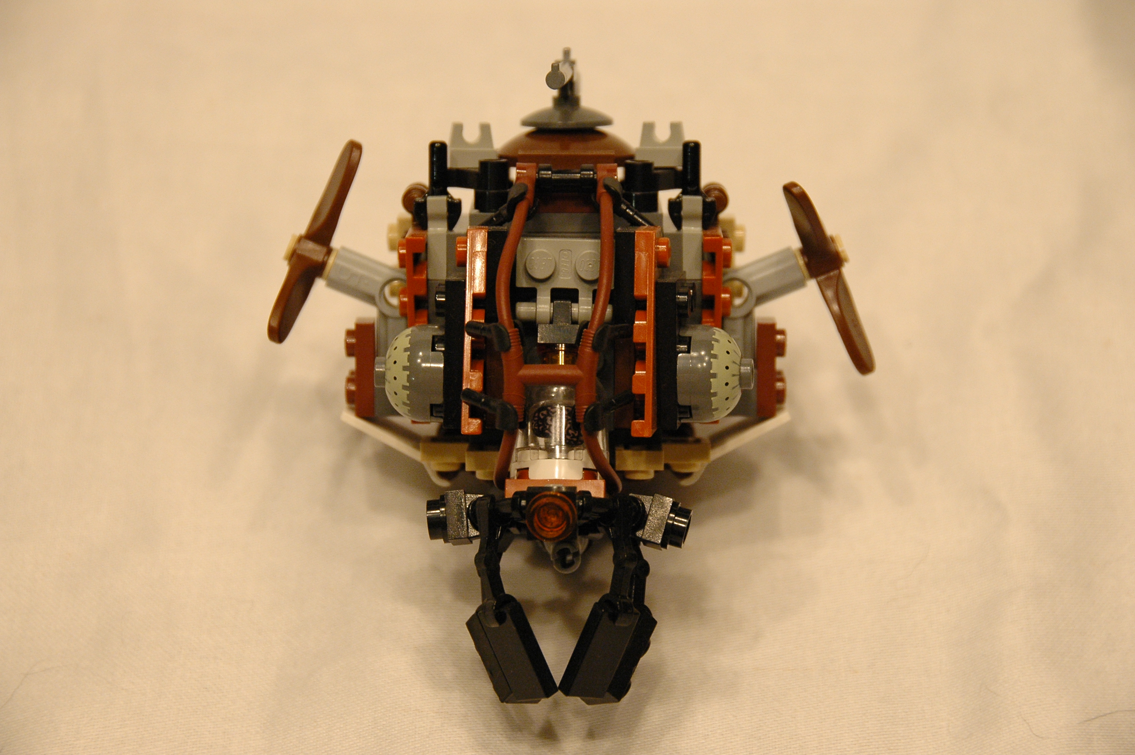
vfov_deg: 10.1
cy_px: 378
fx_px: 4252
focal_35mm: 135
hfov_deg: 15.2
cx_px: 568
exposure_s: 1/20
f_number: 5.6
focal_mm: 90
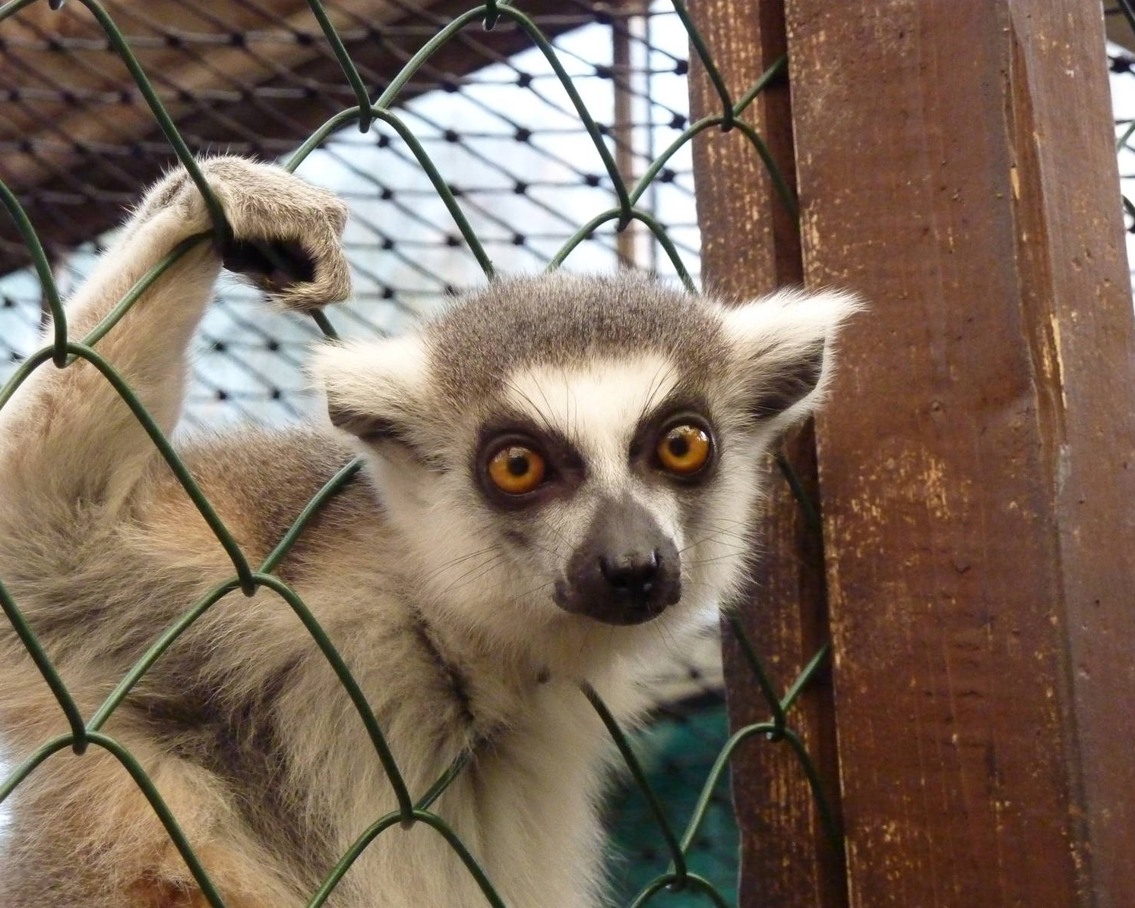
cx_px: 551
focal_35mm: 116
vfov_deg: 13.3
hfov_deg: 16.6
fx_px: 3898
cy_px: 453
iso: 800
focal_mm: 18.2
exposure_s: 1/50
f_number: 4.4
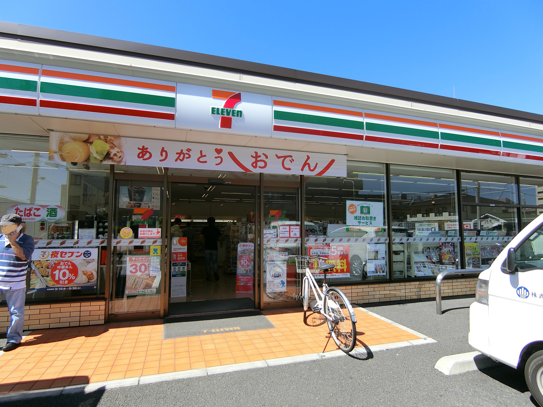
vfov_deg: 68.7
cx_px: 272
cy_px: 204
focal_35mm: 19
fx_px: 298
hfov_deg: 84.7
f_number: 2.7
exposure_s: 1/1000
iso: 80
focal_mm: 4.06
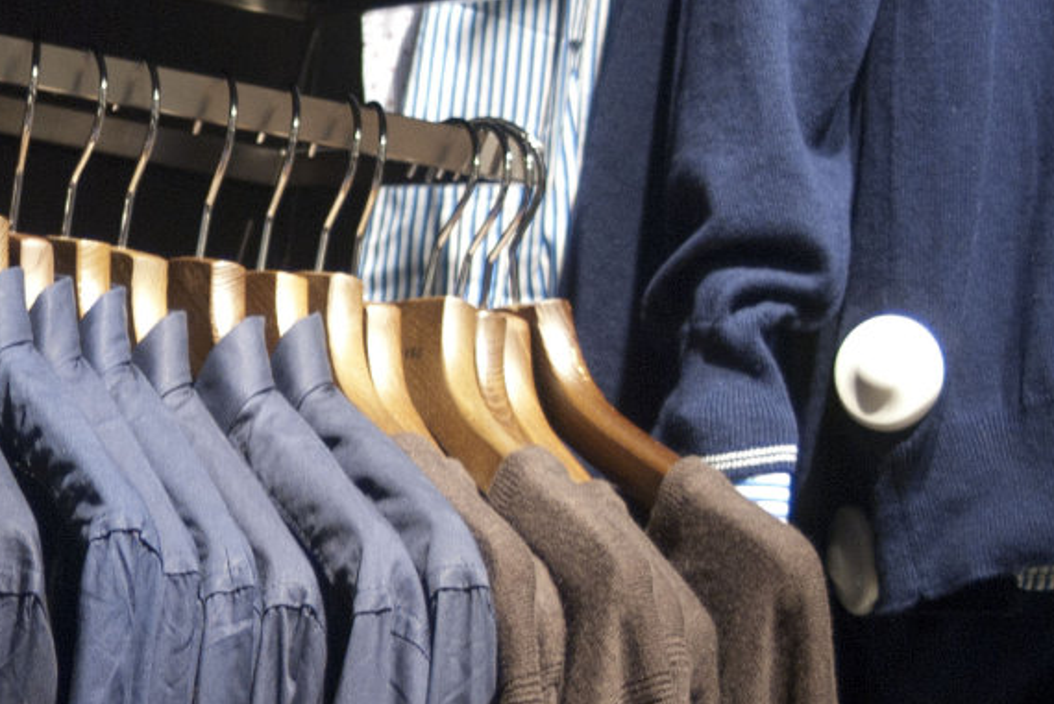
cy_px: 500
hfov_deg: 13.4
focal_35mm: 147
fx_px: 4319
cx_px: -324
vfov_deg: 9.3
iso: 400
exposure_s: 1/50
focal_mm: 35
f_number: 4
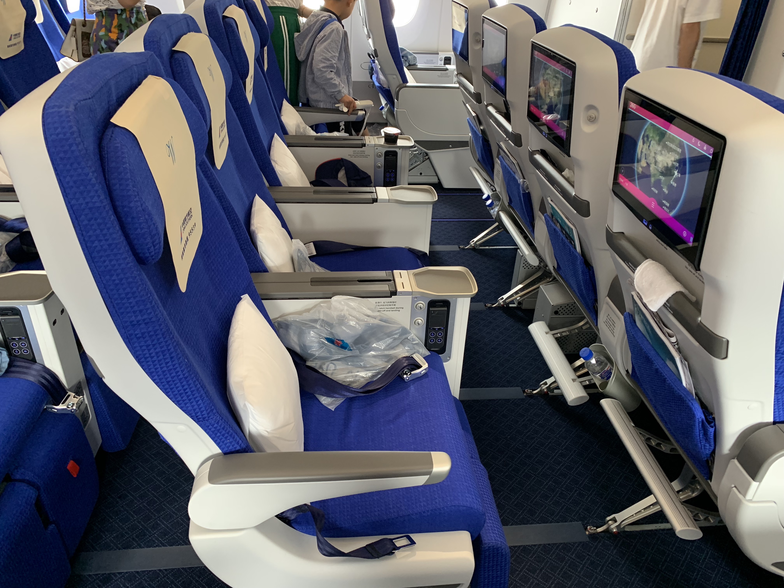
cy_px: 294
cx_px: 392
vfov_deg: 53.1
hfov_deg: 67.3
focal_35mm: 26
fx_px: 589
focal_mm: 4.25
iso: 250
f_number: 1.8
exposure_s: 1/54
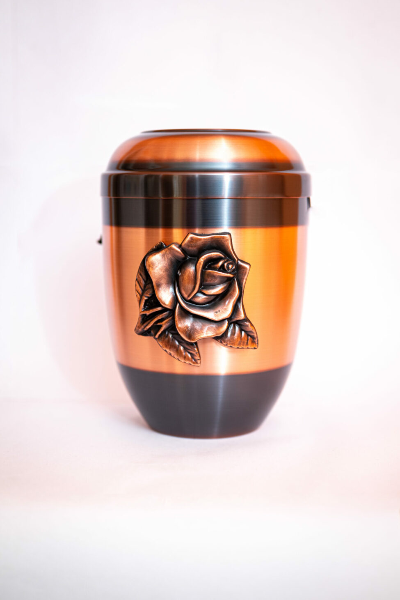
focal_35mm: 50
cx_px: 200
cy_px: 300
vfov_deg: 39.6
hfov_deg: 27.0
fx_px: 833
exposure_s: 1/60
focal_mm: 50
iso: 100
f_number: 2
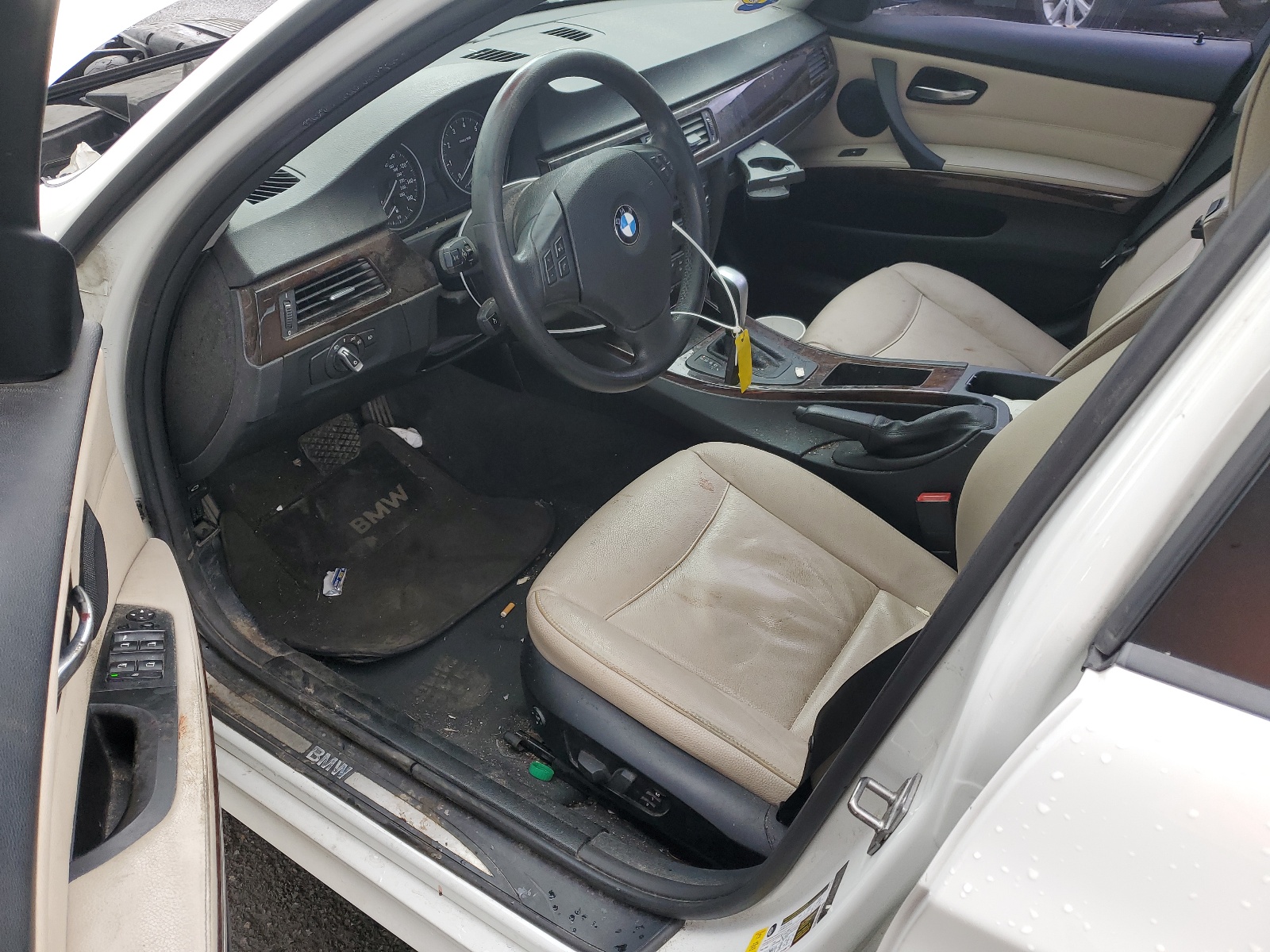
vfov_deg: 53.1
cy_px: 476
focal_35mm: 26
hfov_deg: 67.3
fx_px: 954
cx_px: 635
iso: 50
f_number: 1.5
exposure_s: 1/167
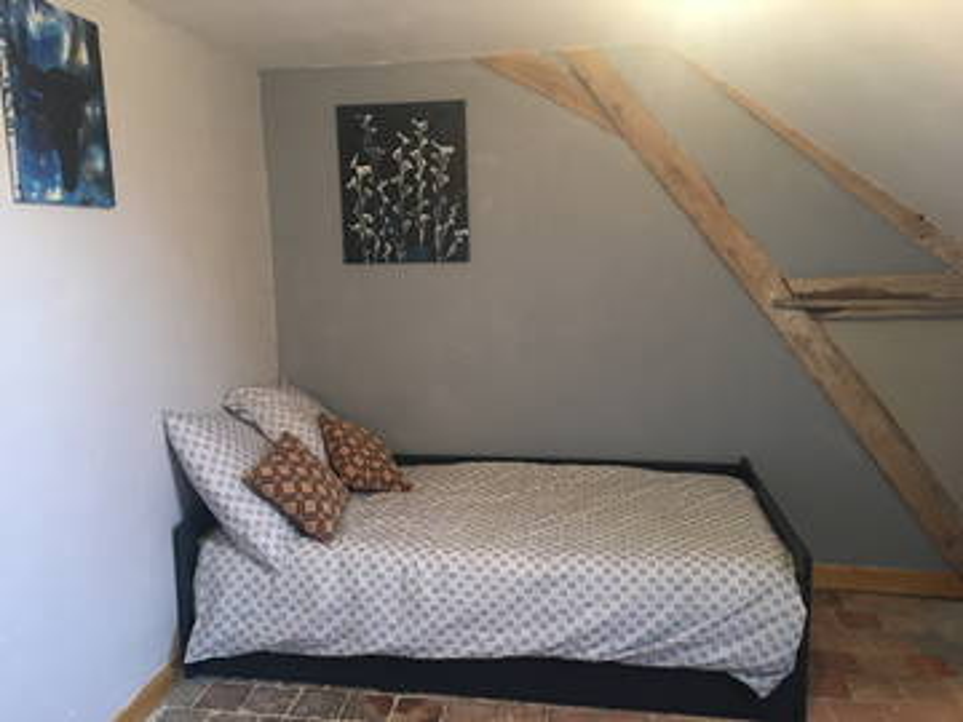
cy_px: 361
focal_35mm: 29
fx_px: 807
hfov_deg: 61.7
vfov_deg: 48.2
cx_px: 482
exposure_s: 1/10
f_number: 2.2
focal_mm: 4.15
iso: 80
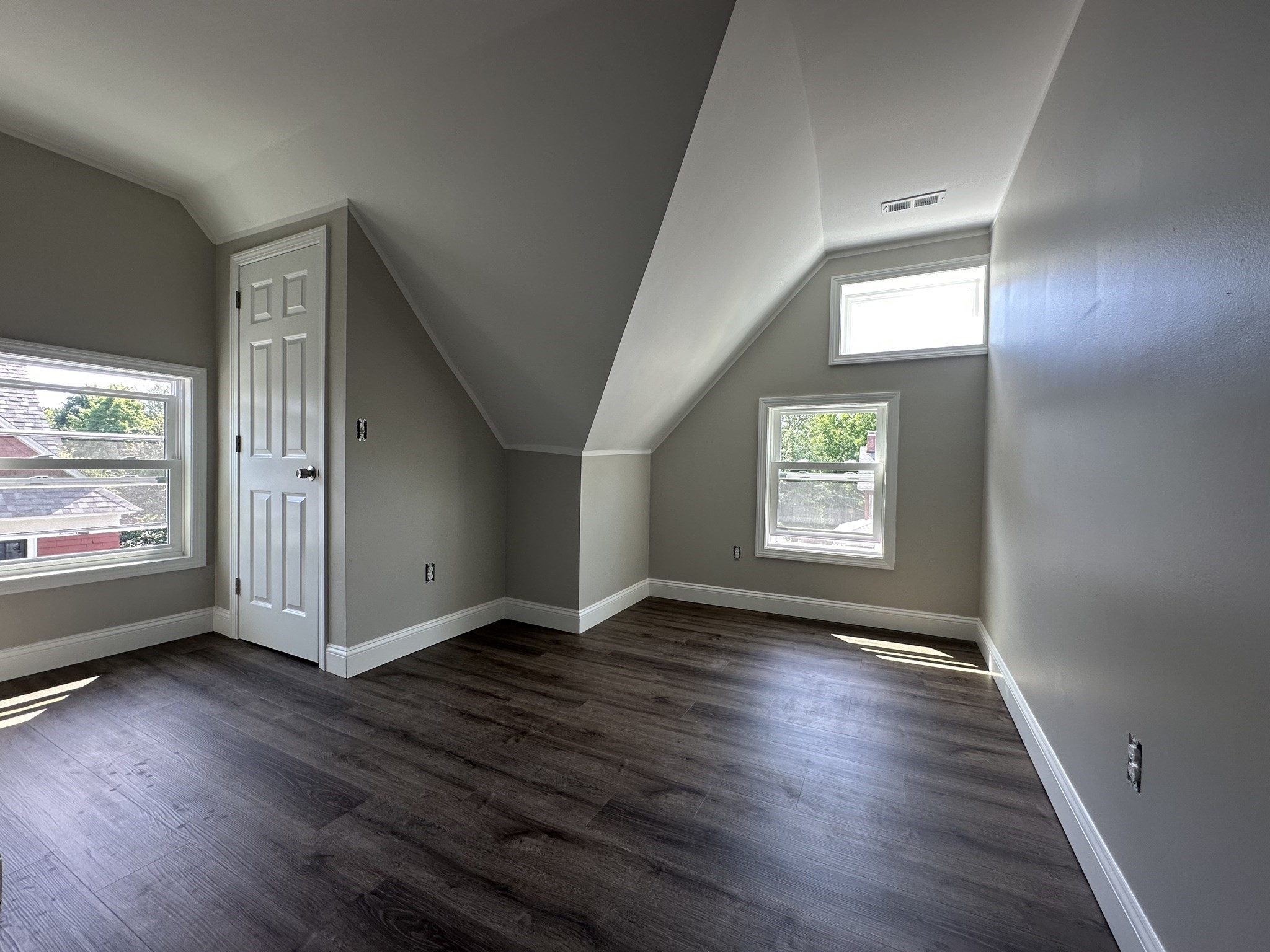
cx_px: 635
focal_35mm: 14
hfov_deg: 102.1
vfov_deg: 85.7
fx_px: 514
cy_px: 476
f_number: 2.2
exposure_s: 1/99
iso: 80
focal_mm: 2.22
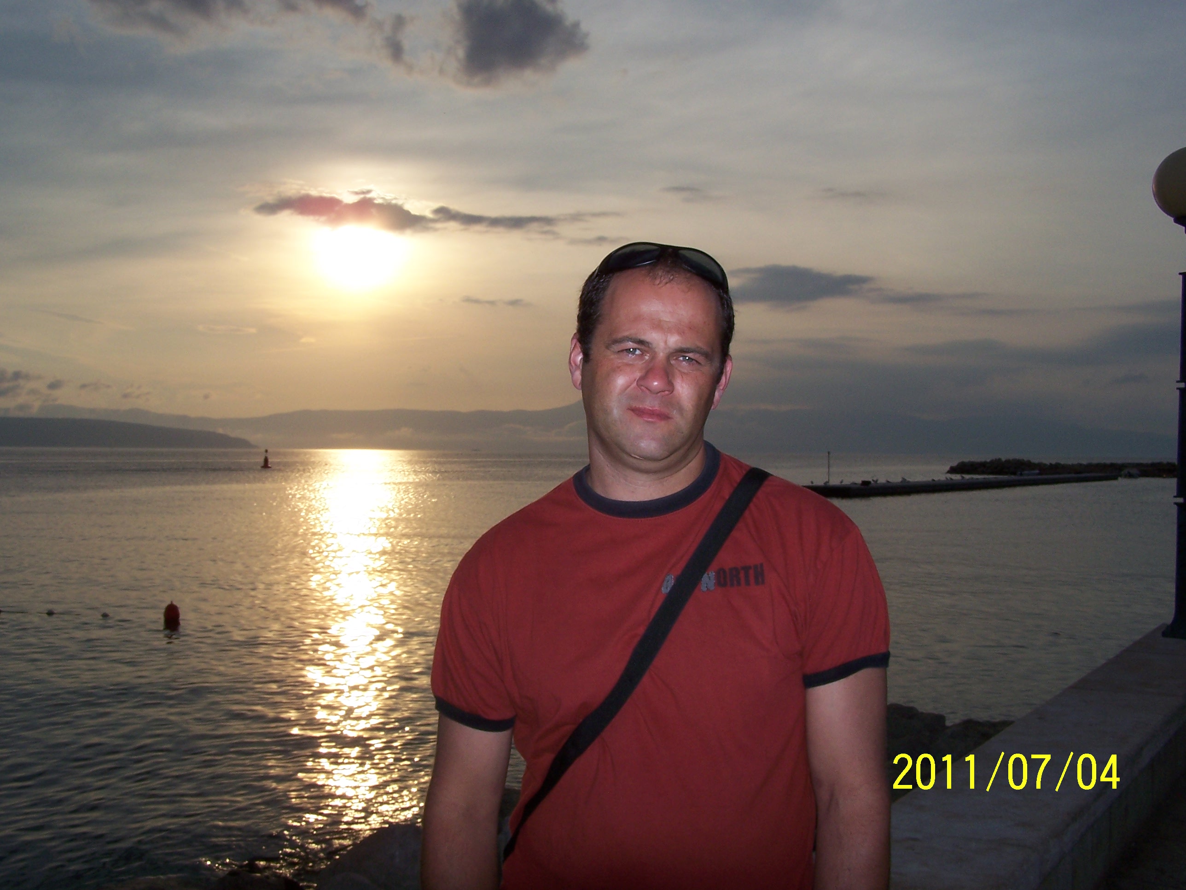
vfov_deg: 37.7
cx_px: 593
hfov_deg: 49.0
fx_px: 1302
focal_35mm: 38
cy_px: 445
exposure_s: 1/1000
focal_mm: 6.3
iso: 80
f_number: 5.6
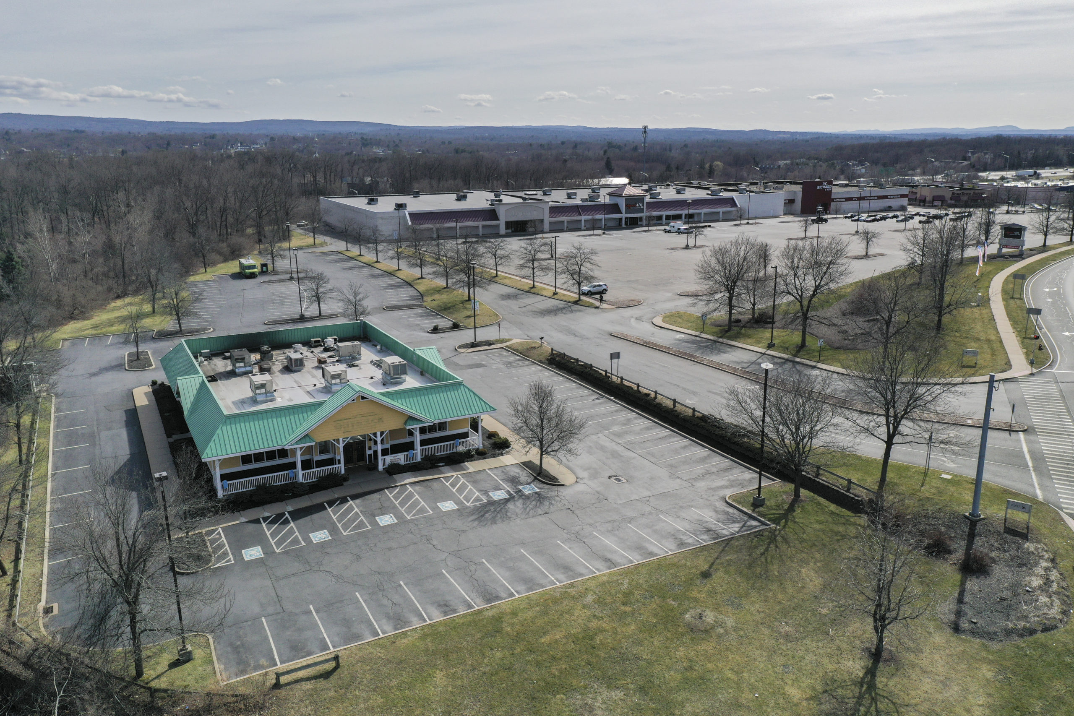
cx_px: 537
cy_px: 358
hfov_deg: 65.5
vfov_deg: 46.4
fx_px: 835
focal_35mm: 28
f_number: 4.5
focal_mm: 10.26
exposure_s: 1/160
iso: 100
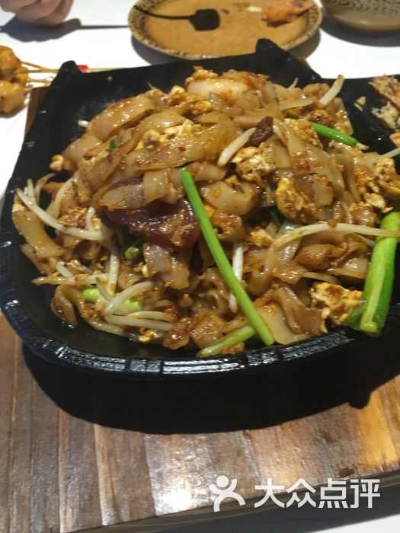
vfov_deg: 61.7
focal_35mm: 29
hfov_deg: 48.2
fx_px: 447
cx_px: 200
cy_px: 266
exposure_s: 1/33
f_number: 2.2
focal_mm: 4.15
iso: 125
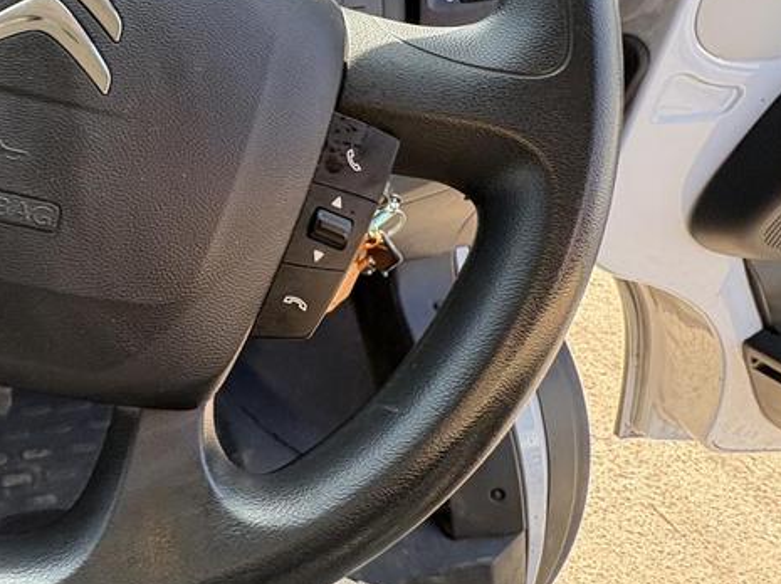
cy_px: 138
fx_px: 609
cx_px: 74
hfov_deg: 56.2
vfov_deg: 49.0
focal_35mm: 27
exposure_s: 1/141
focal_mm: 2.22
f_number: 2.2
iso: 125
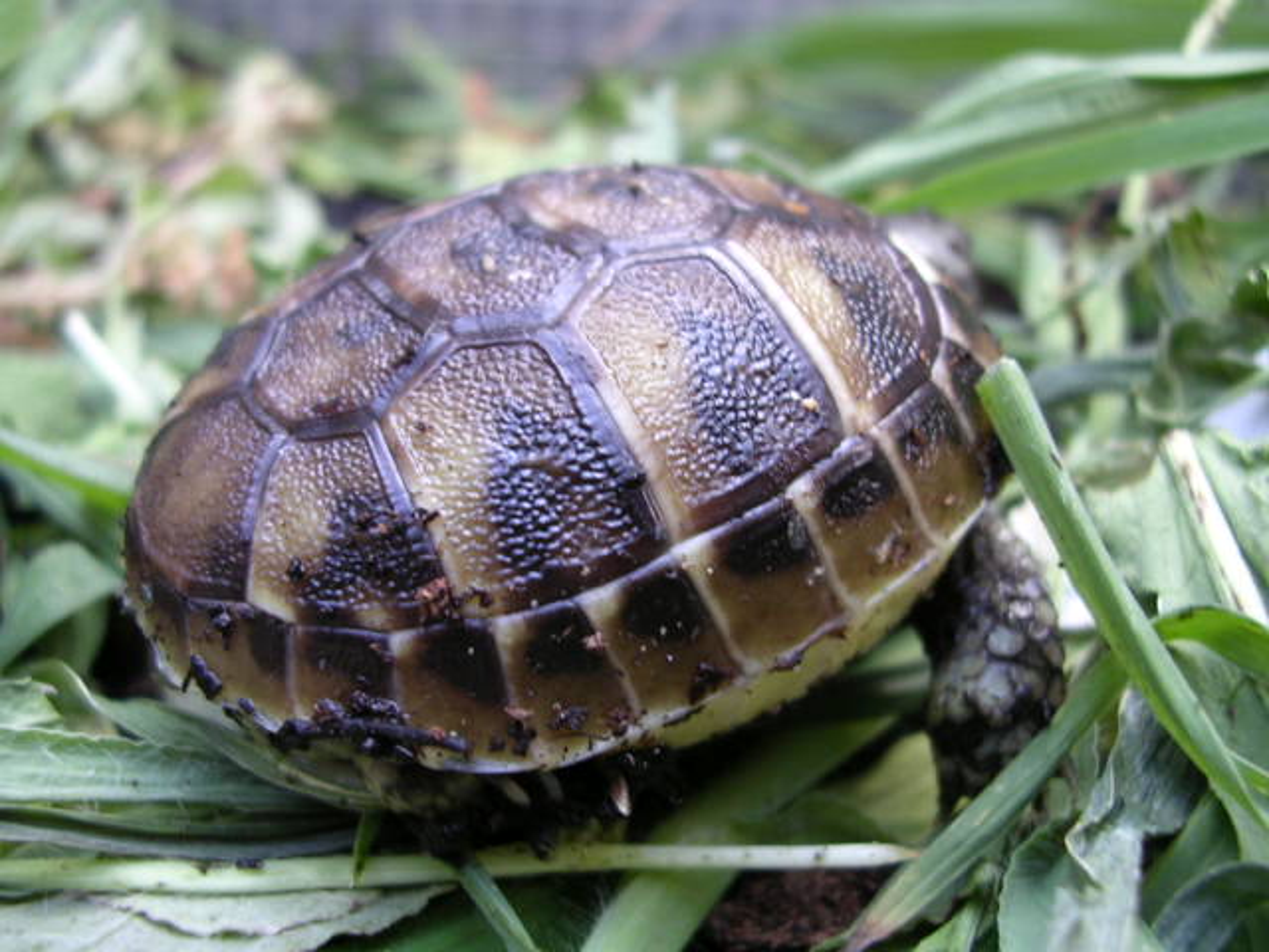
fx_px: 1393
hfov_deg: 49.0
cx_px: 634
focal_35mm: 38
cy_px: 476
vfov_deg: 37.7
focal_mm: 5.8
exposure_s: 1/37.7
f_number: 2.8
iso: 100
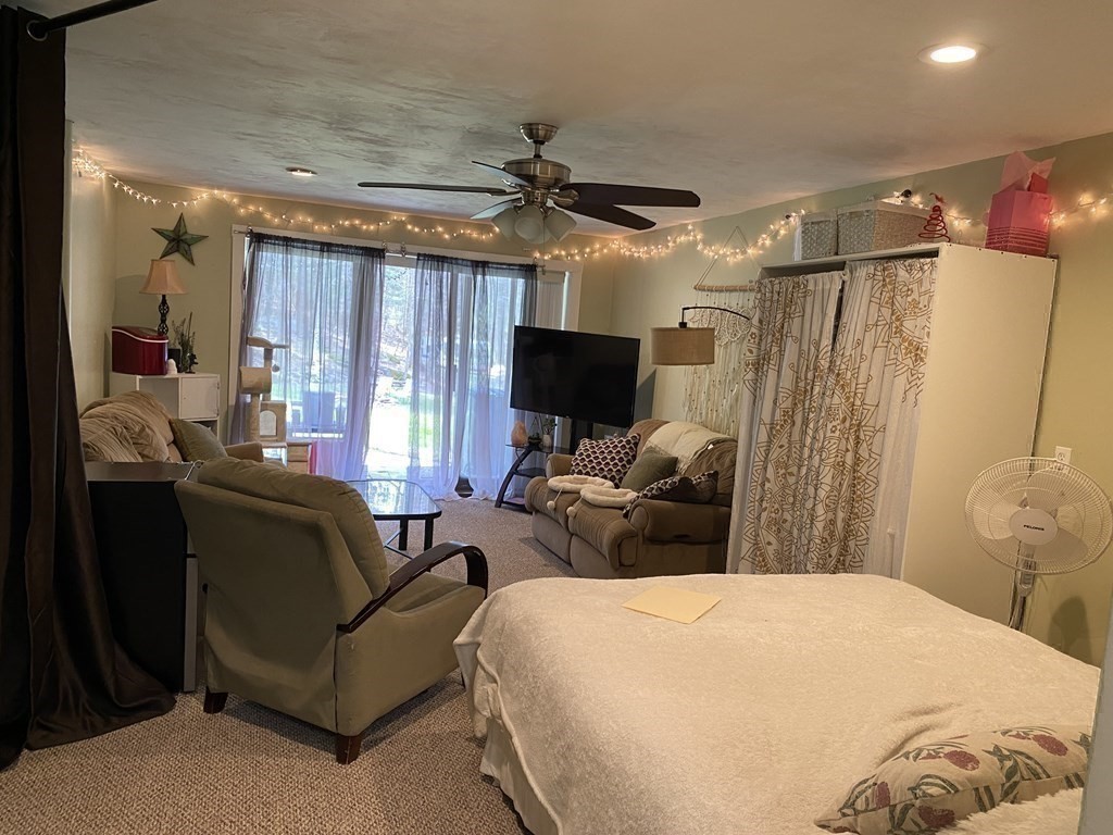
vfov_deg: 53.1
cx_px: 556
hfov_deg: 67.3
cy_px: 418
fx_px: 836
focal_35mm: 26
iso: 160
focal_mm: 4.25
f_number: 1.8
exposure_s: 1/60
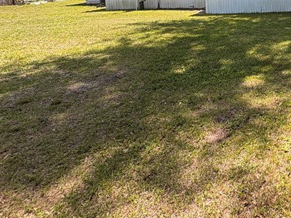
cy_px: -2
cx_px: 323
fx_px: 294
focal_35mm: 35
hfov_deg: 41.5
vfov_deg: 36.4
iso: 64
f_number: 2.2
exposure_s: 1/591
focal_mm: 2.22
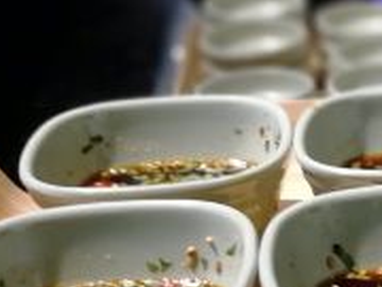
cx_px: 649
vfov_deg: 13.8
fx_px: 1159
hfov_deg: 16.3
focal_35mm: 105
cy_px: 318
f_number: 4
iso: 100
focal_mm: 3.95
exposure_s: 1/50
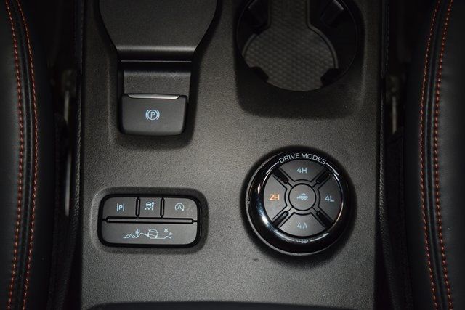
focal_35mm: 52
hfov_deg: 37.8
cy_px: 155
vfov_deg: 25.8
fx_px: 678
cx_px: 232
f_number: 4.2
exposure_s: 1/25
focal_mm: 35
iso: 640
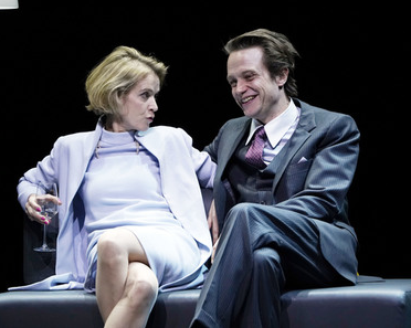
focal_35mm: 355
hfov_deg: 5.5
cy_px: 163
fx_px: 4315
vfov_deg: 4.4
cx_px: 228
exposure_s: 1/160
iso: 4000
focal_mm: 312
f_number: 6.3
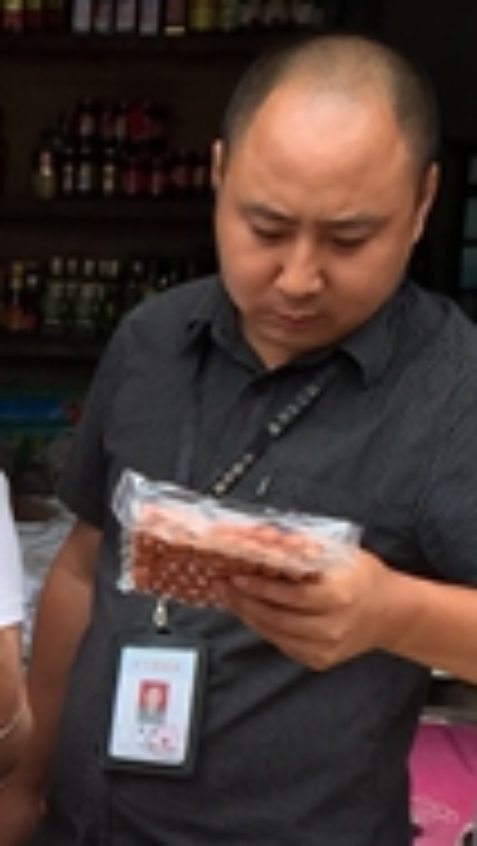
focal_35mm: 112
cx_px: -310
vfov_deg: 18.9
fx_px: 2514
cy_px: 695
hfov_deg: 10.4
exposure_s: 1/150
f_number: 2.2
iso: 32
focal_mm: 4.15
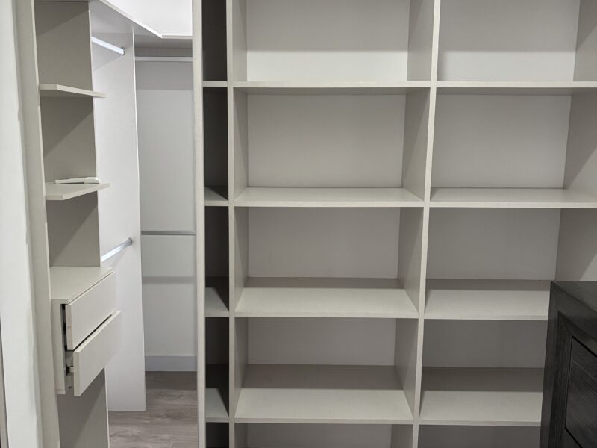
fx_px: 448
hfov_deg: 67.3
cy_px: 224
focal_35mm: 26
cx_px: 298
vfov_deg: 53.1
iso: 400
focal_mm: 5.96
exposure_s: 1/60
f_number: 1.6
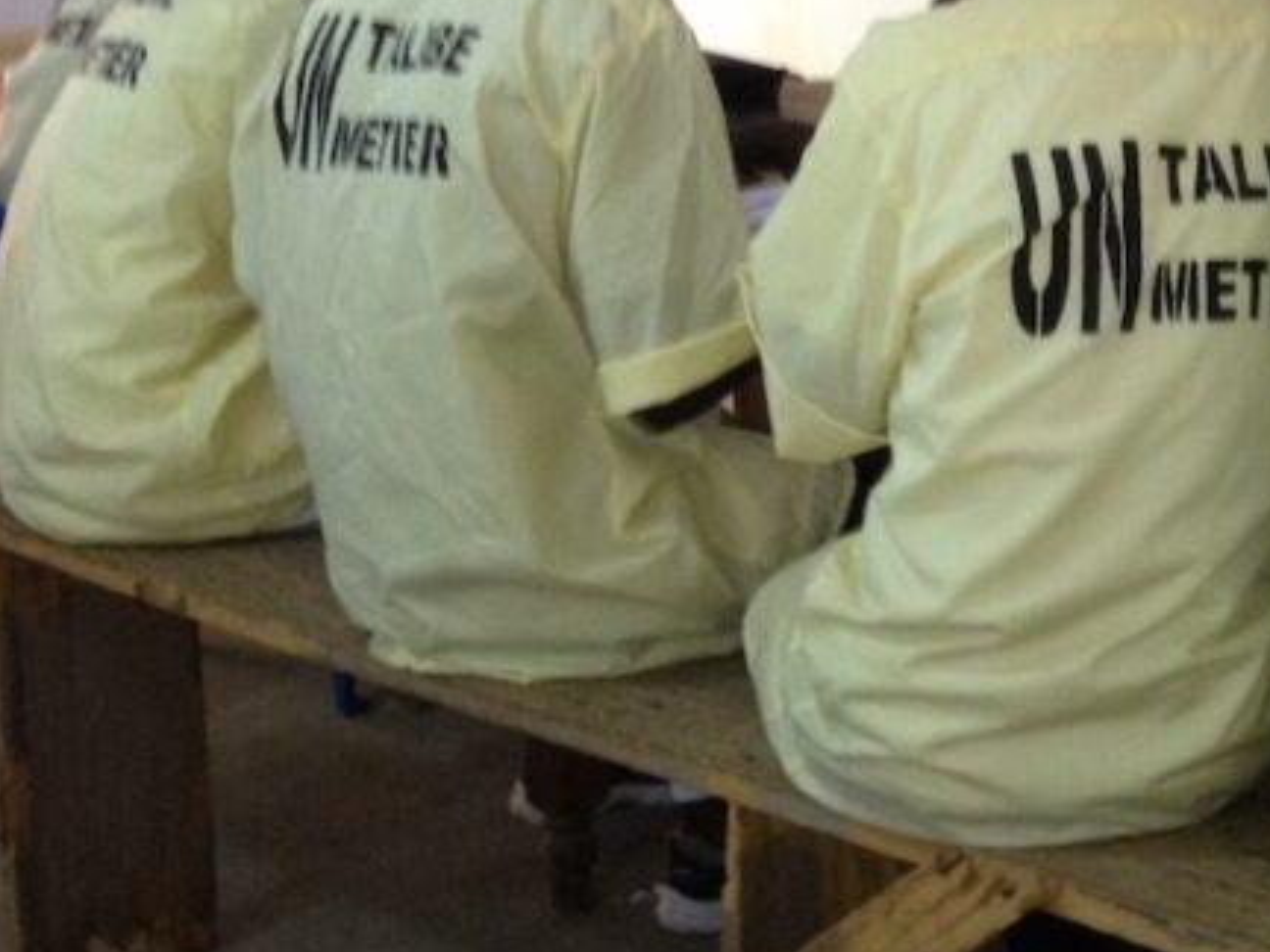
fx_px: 3045
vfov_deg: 17.4
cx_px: 1261
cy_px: 24
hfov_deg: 22.7
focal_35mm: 83
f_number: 2.4
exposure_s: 1/20
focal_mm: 4.28
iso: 160
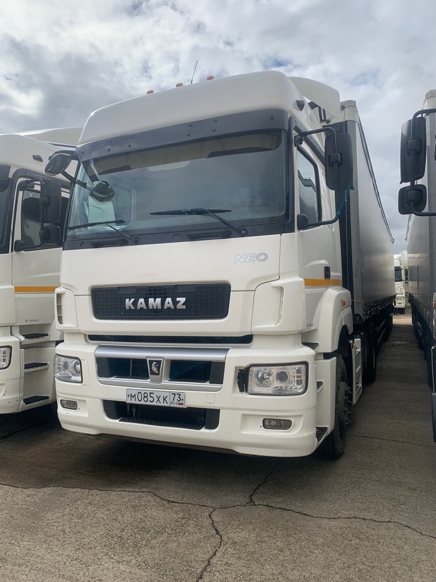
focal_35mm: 26
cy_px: 291
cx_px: 218
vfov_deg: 67.3
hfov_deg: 53.1
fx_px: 437
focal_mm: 4.25
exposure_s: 1/3401
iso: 25
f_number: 1.8
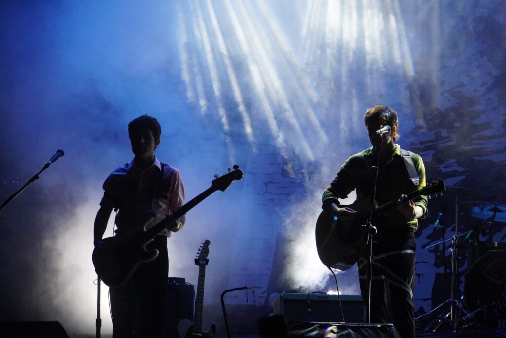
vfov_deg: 5.9
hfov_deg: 8.9
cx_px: 253
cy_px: 169
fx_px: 3268
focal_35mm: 232
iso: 3200
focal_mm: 155
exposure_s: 1/250
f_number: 5.6
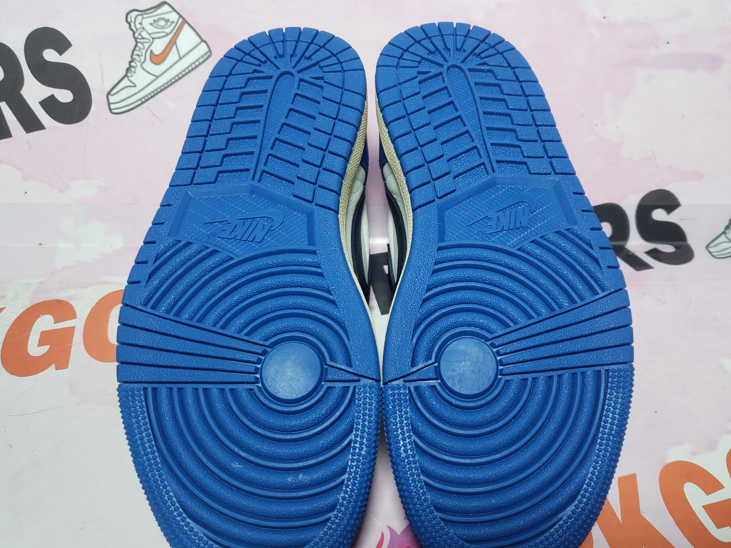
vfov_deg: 48.2
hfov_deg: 61.5
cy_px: 291
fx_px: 612
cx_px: 402
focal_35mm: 29
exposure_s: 1/281
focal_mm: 4.3
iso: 50
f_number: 1.5
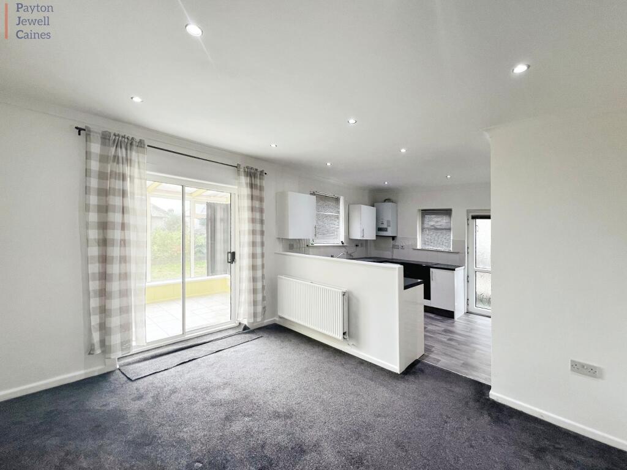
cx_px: 314
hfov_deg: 106.2
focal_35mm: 13
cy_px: 235
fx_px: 235
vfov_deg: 89.9
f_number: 1.8
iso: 64
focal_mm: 1.57
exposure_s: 1/99
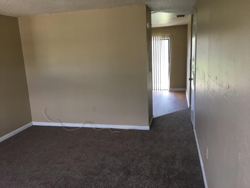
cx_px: 125
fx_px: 209
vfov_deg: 48.2
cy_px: 94
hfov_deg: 61.7
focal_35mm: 29
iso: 50
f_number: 2.2
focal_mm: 4.15
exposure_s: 1/30
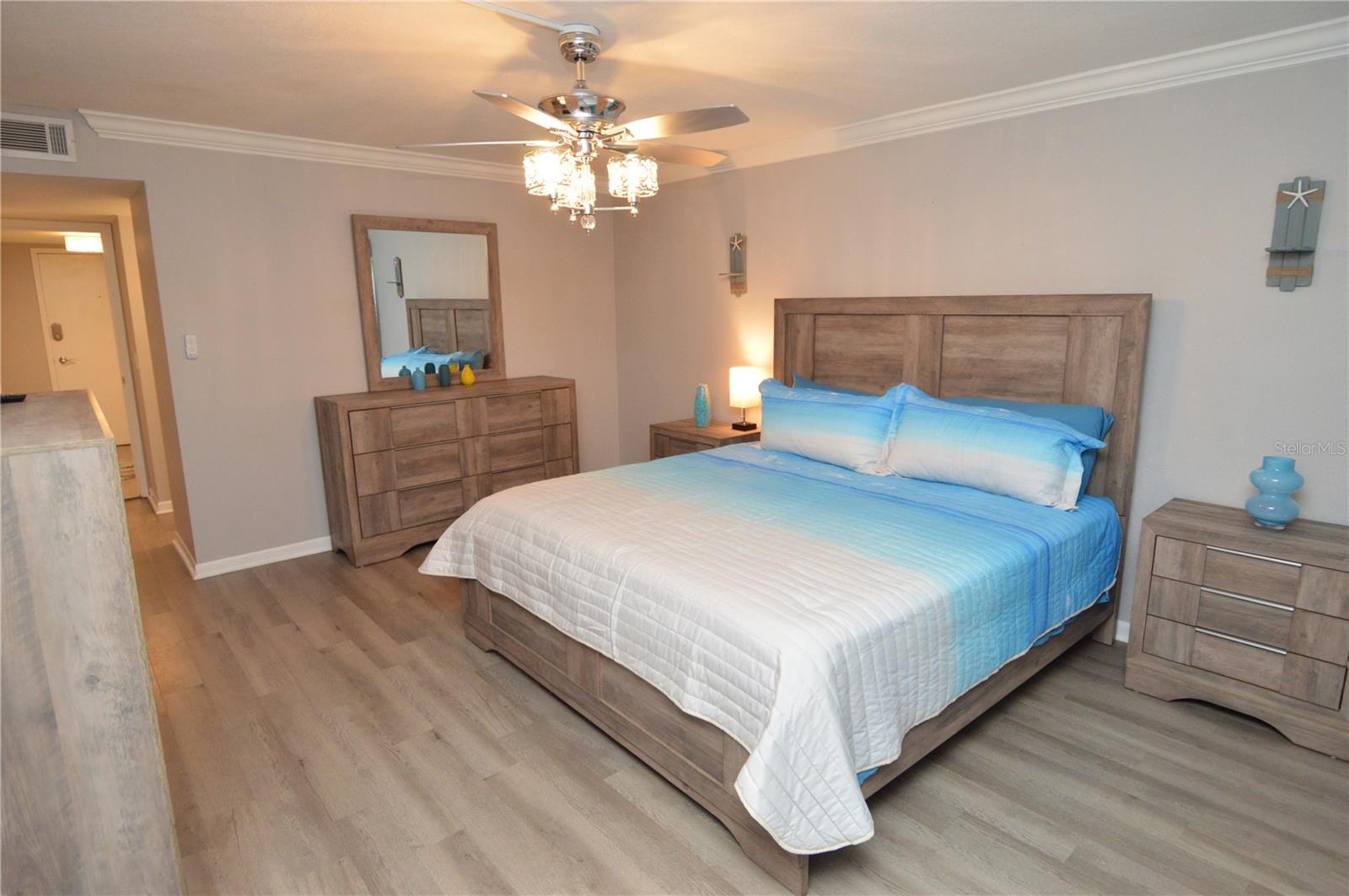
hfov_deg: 90.1
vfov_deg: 67.3
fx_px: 674
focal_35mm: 18
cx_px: 674
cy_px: 448
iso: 1250
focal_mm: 12
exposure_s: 1/60
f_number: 4
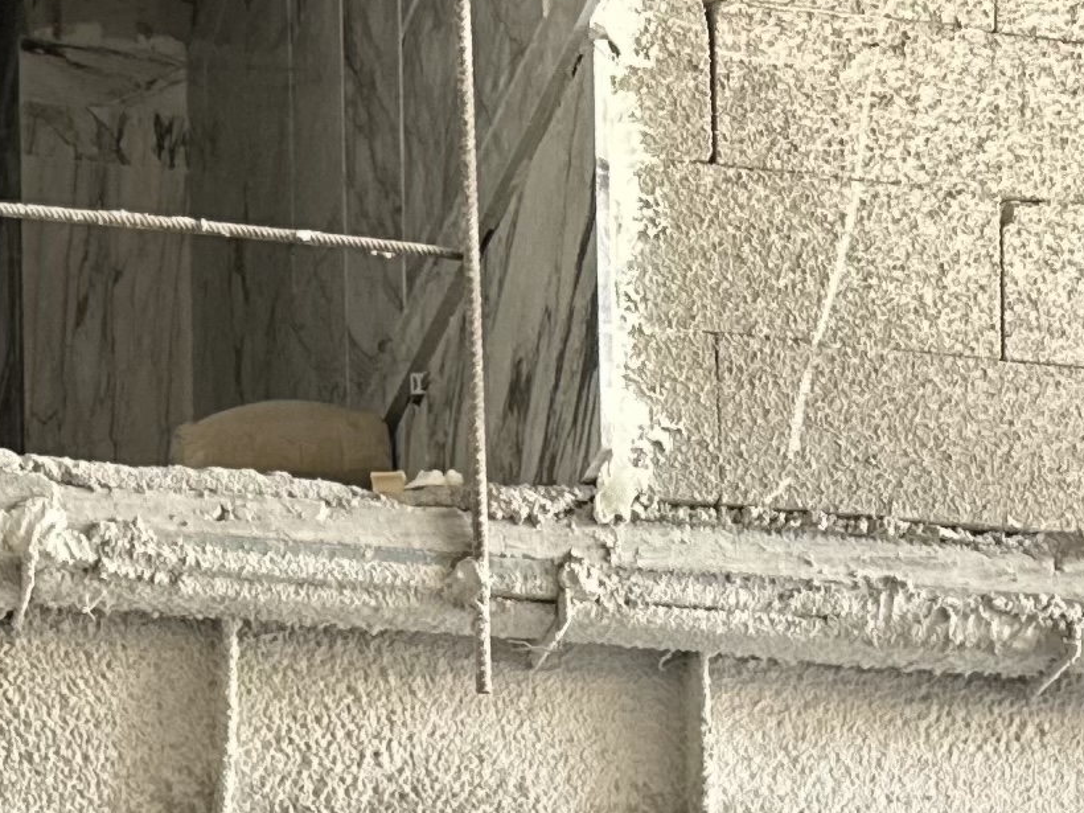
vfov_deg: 10.9
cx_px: 447
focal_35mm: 118
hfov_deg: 16.7
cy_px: 1852
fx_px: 3695
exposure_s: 1/72
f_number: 1.78
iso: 250
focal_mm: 6.86
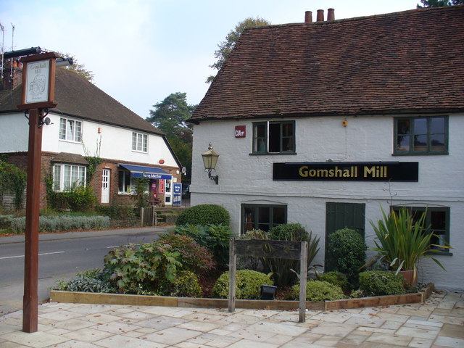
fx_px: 496
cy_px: 174
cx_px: 232
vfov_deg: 38.7
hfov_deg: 50.1
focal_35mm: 37
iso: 80
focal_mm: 6.1
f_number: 2.8
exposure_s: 1/320
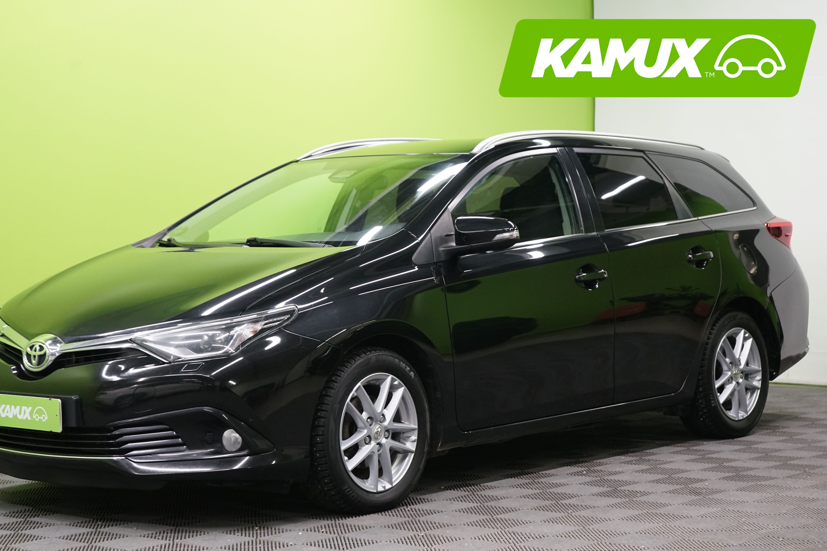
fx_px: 1769
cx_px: 384
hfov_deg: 26.3
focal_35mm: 77
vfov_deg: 17.7
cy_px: 293
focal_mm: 70
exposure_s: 1/80
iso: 2000
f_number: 5.6
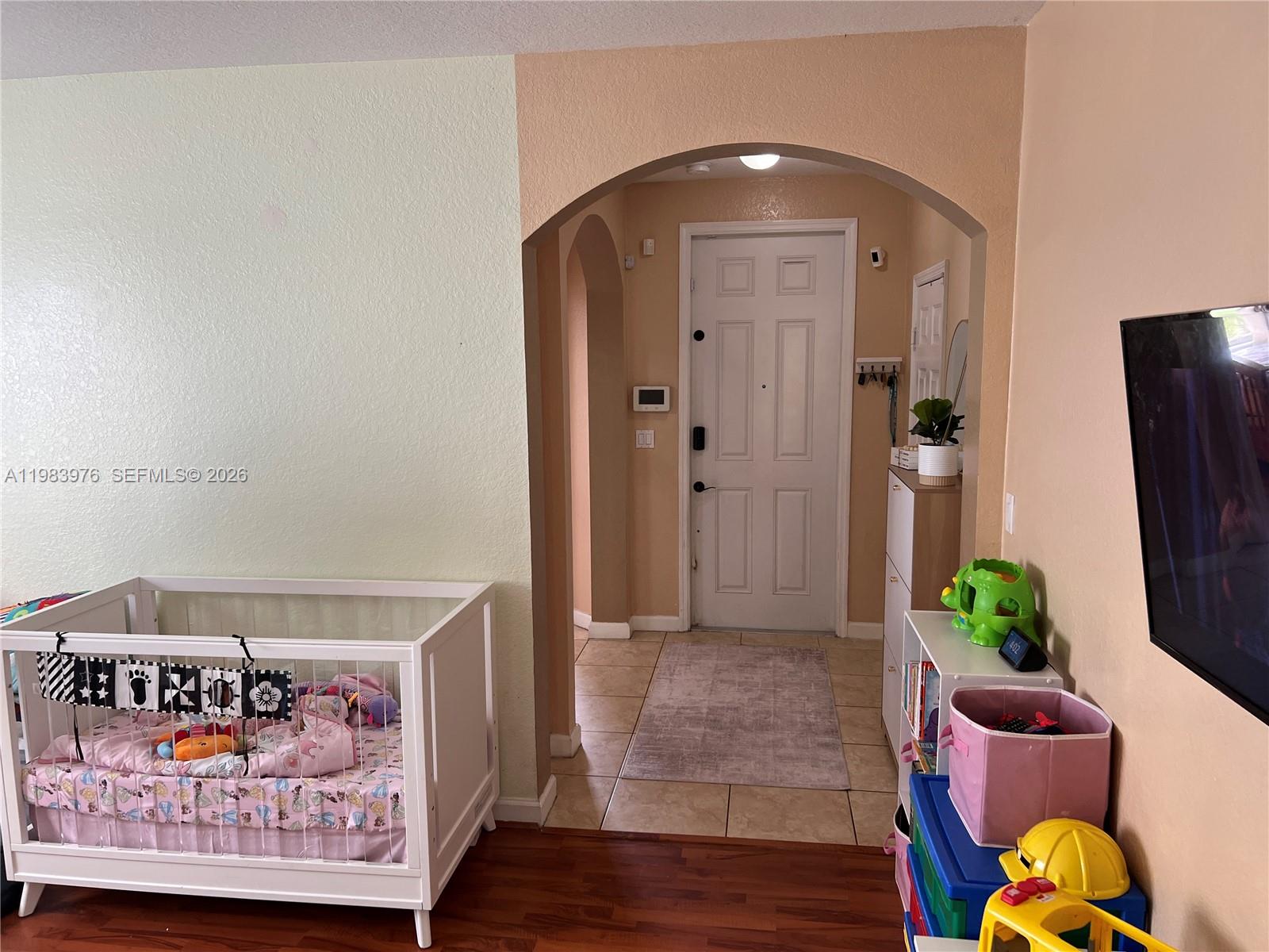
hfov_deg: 67.3
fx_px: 953
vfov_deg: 53.1
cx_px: 634
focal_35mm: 26
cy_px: 476
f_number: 1.5
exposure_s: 1/121
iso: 125
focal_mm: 5.7
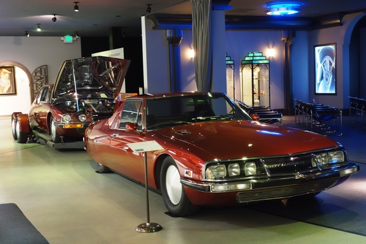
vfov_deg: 25.5
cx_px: 183
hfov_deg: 37.5
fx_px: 539
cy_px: 122
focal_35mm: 53
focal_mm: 19.53
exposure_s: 1/15
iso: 800
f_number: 3.5
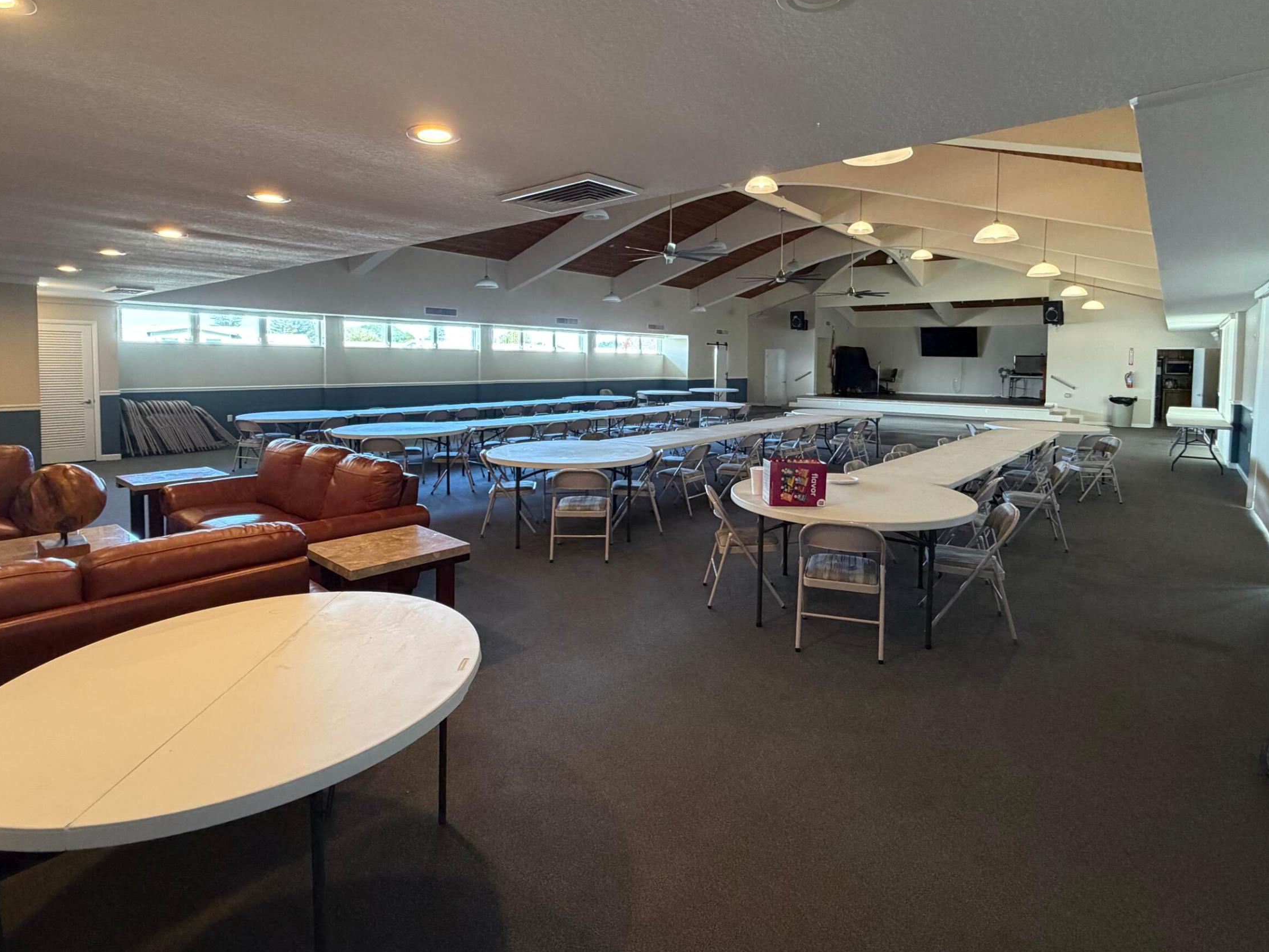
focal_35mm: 18
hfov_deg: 87.6
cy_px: 387
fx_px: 660
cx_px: 677
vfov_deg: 70.9
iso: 250
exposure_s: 1/60
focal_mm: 2.22
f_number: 2.2
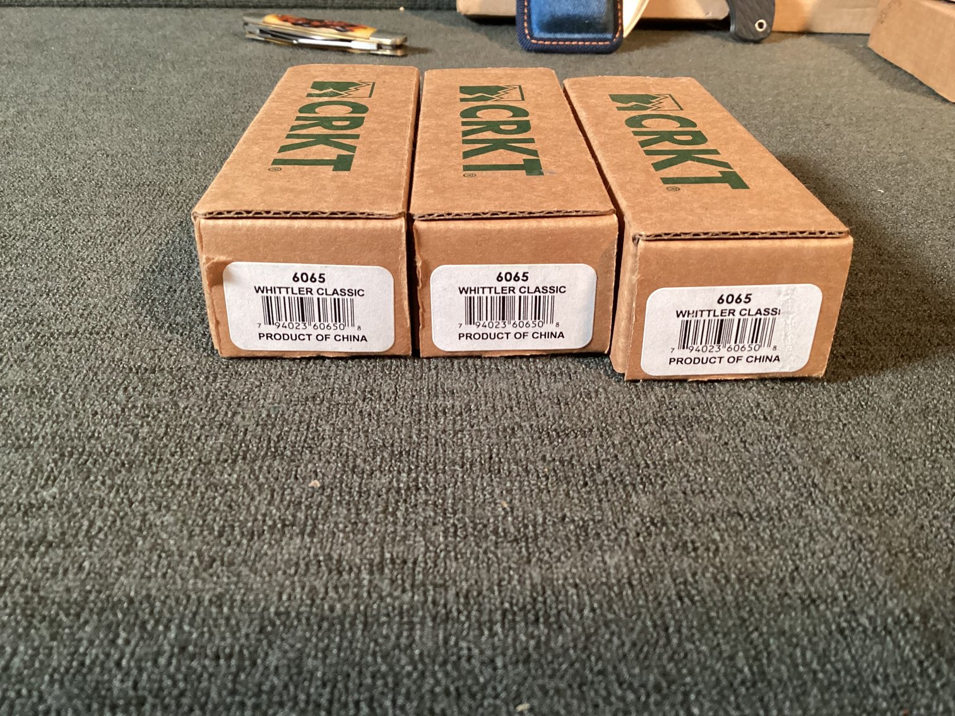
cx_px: 478
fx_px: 855
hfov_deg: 58.3
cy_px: 358
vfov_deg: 45.4
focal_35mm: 31
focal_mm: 3.3
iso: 320
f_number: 2.4
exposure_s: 1/40
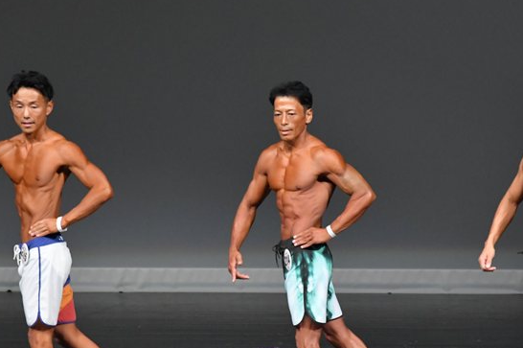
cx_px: 329
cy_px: 234
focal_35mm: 426
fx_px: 6183
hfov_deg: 4.8
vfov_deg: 3.2
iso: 4000
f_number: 5.6
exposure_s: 1/400
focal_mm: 200
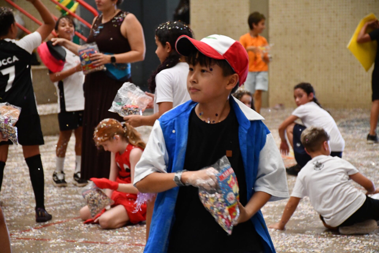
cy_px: 126
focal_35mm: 150
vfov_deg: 9.1
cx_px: 190
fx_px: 1579
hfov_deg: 13.7
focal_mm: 100
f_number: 5.6
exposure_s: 1/125
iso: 3200
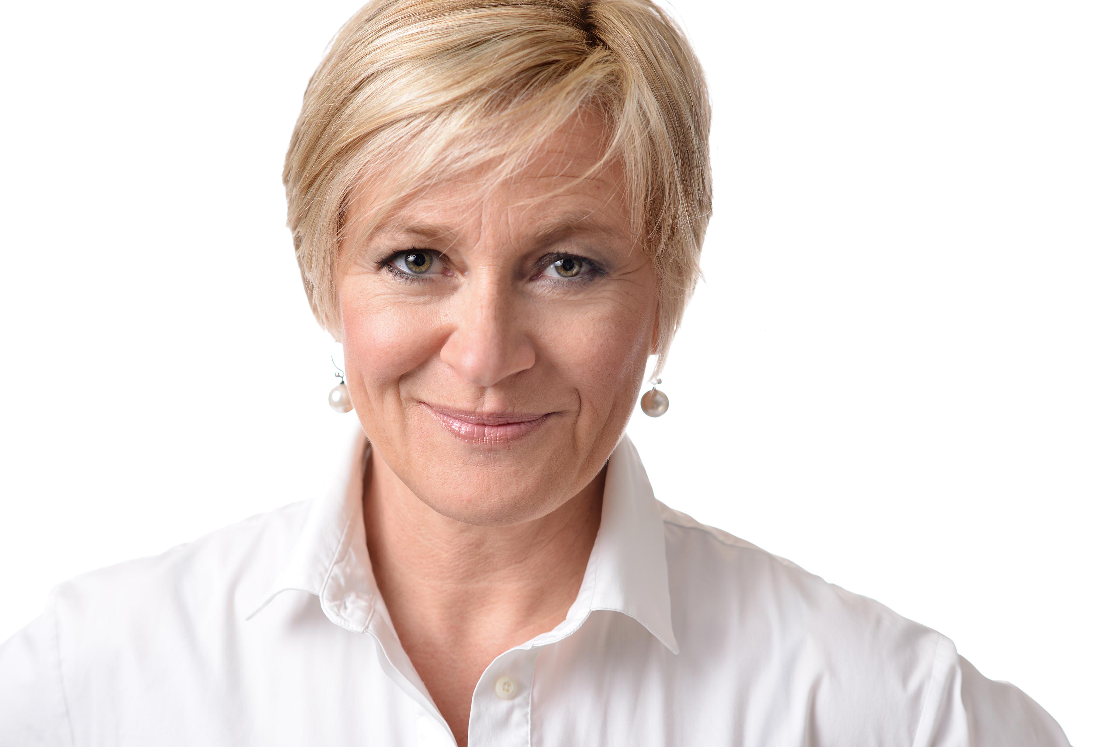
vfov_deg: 16.1
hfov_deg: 23.9
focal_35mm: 85
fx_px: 2645
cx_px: 560
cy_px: 374
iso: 200
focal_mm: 85
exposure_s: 1/160
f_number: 4
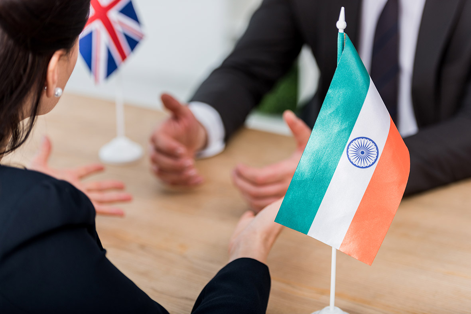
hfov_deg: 20.8
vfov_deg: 14.0
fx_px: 1282
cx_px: 236
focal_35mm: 98
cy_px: 157
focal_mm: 98
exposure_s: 1/250
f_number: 2.8
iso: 100
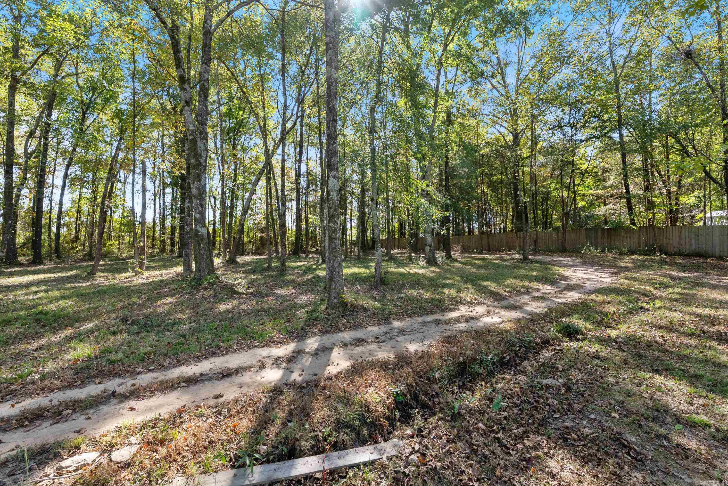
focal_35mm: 16
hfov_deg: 96.7
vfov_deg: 73.8
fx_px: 324
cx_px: 364
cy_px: 243
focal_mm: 16
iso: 250
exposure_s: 1/60
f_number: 9
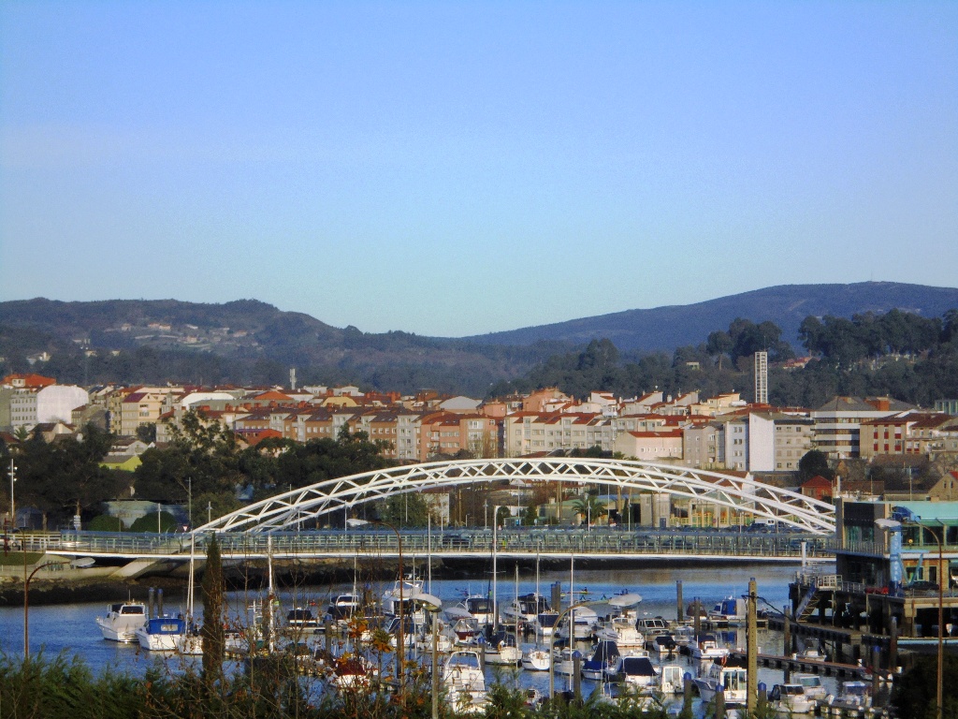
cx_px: 479
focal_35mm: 156
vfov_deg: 9.5
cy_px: 360
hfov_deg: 12.7
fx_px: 4317
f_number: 6.5
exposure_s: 1/400
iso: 100
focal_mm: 27.6
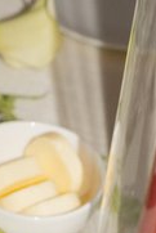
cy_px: 521
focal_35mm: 194
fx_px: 1258
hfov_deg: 7.1
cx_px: 115
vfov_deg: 9.6
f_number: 3.5
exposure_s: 1/250
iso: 2000
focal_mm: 35
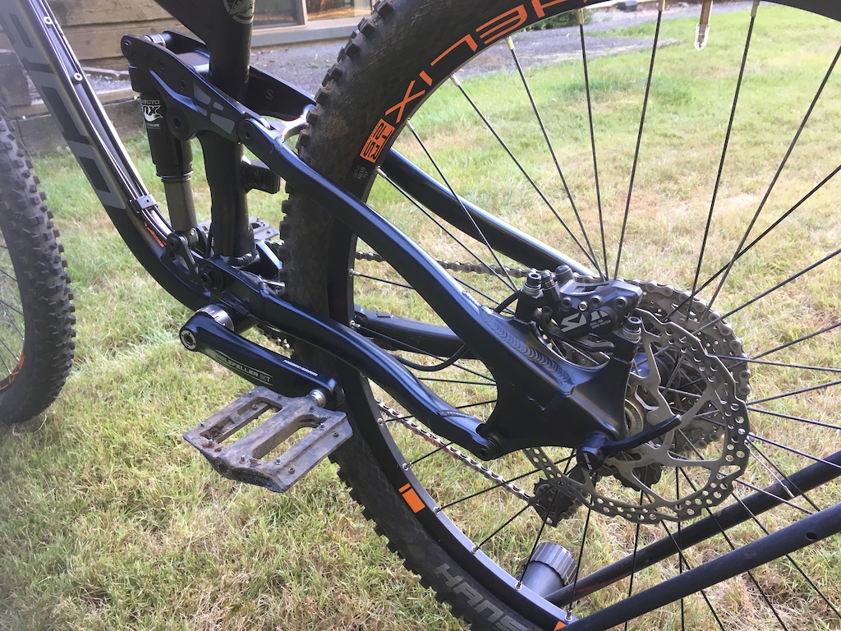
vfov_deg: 48.2
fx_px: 705
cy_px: 316
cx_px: 420
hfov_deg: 61.7
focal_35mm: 29
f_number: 2.2
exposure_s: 1/30
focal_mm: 4.15
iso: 64
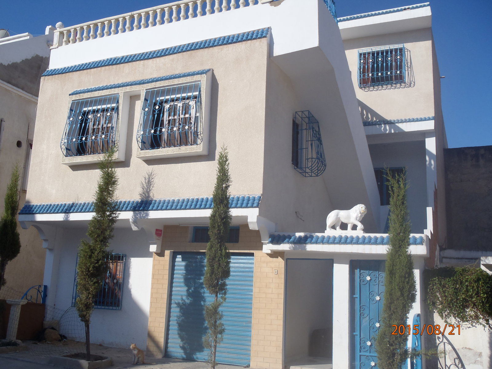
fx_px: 512
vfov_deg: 39.7
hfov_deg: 51.4
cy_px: 184
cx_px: 246
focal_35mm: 36
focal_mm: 6.45
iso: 80
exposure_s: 1/100
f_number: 13
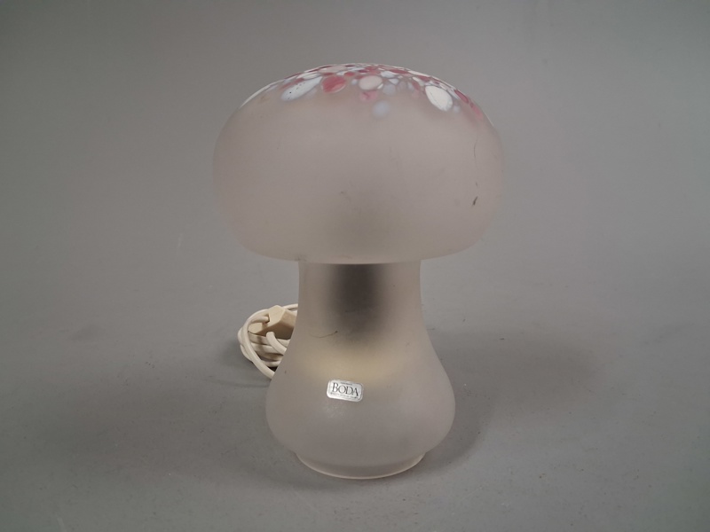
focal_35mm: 27
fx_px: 554
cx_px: 355
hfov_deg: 65.3
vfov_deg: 51.4
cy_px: 266
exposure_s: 1/100
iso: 400
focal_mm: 4
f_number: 1.8
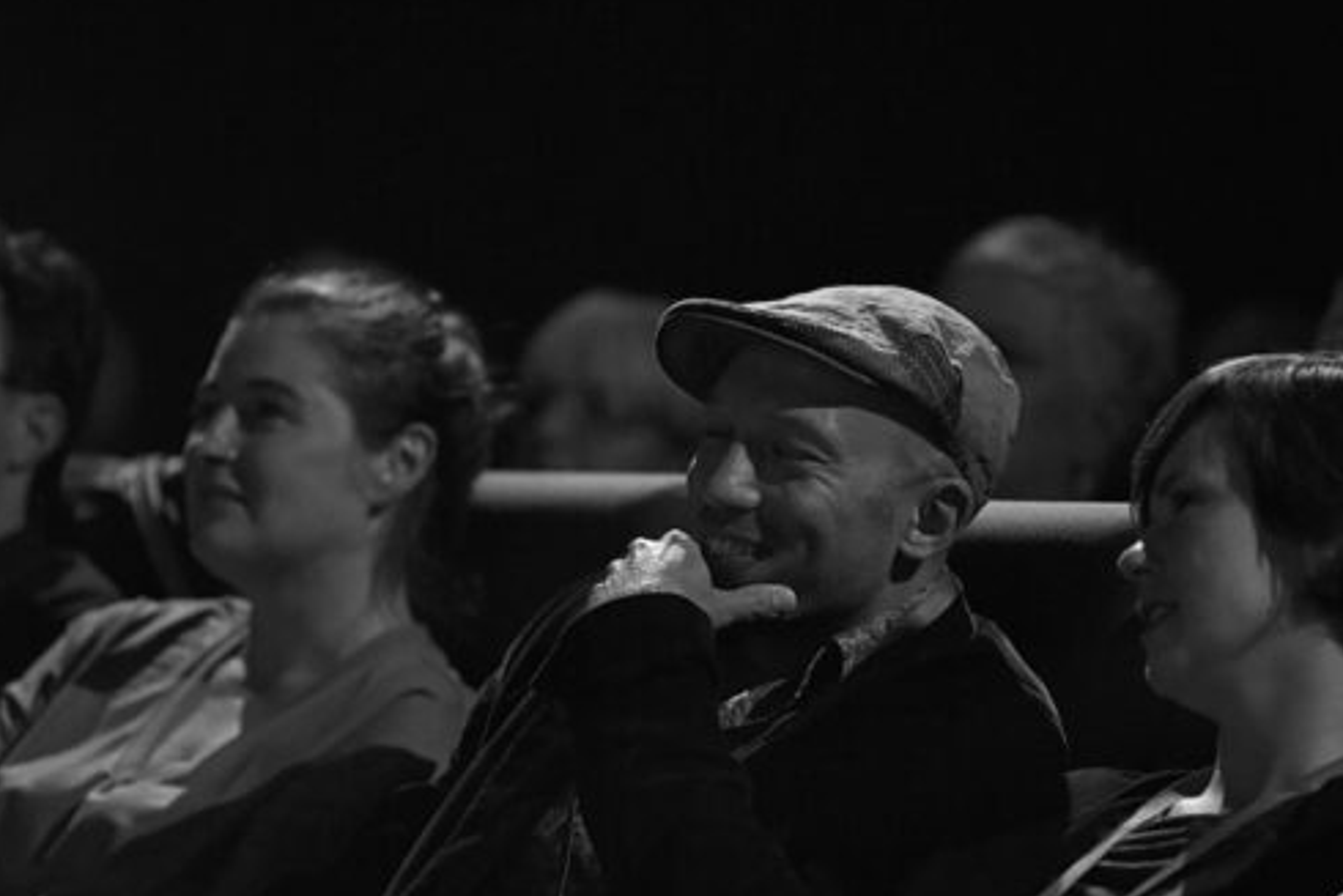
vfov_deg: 5.6
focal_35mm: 245
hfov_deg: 8.4
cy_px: 486
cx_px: 718
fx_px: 9142
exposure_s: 1/250
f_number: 2.8
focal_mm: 200
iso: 5000
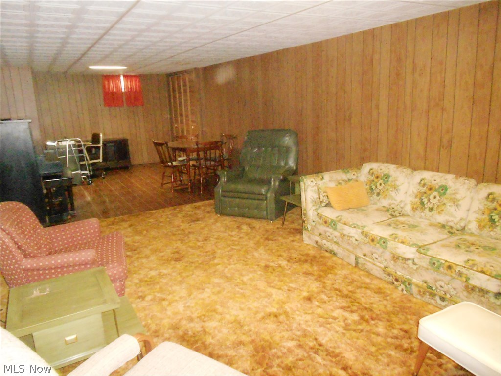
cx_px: 250
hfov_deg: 67.3
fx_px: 376
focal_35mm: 26
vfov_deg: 53.1
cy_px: 188
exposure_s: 1/25
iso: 1600
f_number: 3.2
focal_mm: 4.6
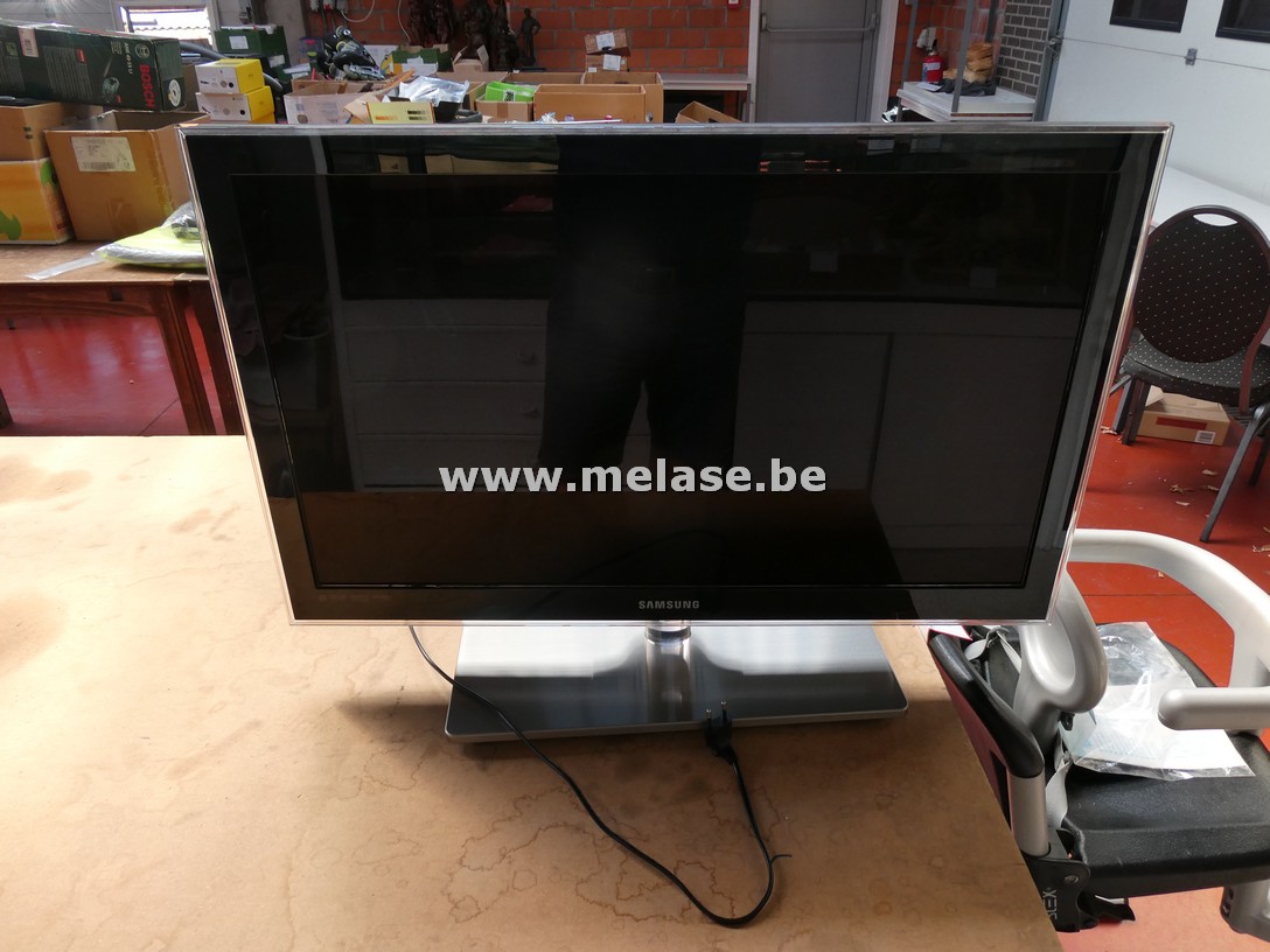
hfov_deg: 71.6
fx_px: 881
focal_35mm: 24
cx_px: 635
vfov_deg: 56.8
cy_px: 476
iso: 80
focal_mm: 4.3
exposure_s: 1/60
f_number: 3.3
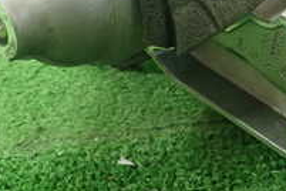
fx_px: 739
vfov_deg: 14.4
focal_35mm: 93
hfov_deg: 21.3
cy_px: -20
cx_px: 273
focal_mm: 5.5
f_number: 2.3
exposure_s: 1/125
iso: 250
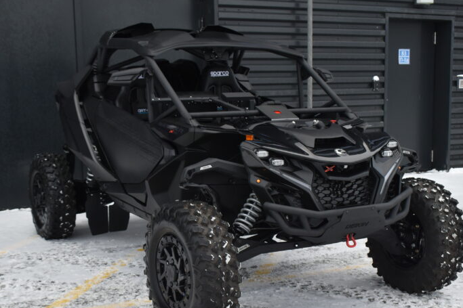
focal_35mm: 54
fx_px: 694
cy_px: 214
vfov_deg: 24.9
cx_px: 205
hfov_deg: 36.8
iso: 400
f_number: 5
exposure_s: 1/250
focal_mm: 24
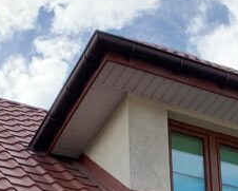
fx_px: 846
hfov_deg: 15.5
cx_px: 271
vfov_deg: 11.7
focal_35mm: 120
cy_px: 365
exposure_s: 1/1190
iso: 25
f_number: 1.8
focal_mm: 4.25
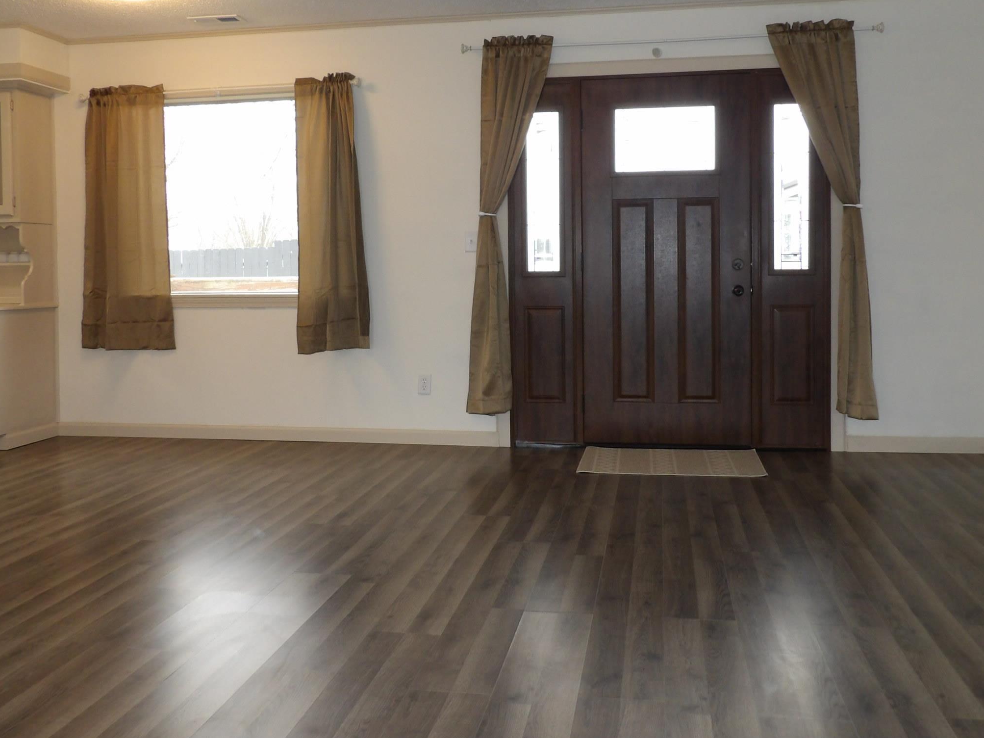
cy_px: 295
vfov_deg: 45.2
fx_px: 881
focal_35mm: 31
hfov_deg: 58.3
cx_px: 507
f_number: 3.2
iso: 200
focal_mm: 4.3
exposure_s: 1/33
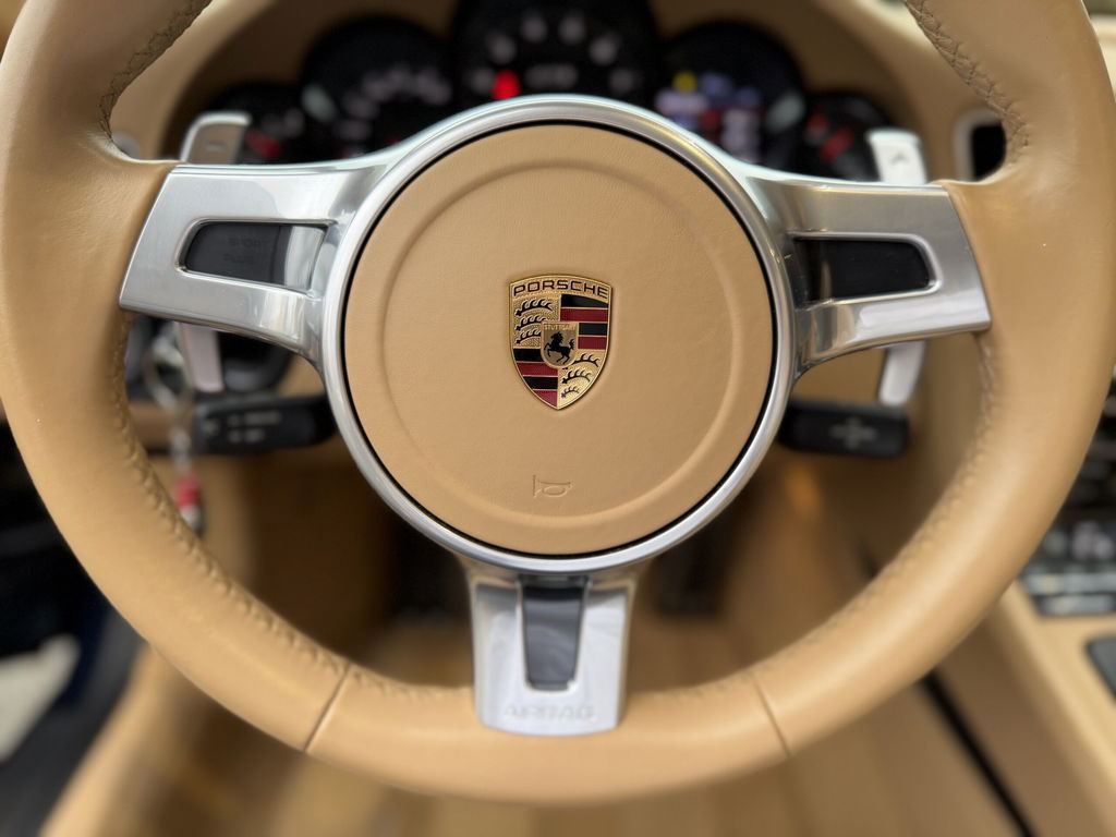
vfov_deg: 56.8
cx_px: 558
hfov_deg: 71.6
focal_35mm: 24
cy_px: 418
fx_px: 774
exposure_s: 1/121
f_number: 1.78
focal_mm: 6.76
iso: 125
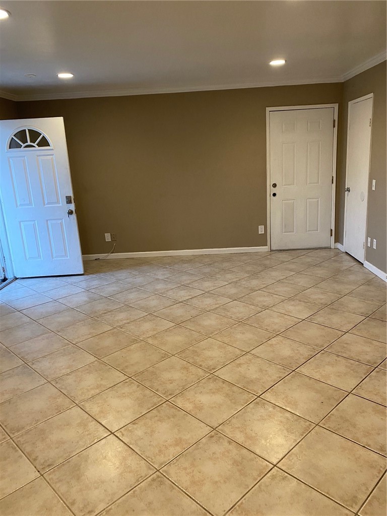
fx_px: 388
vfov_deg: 67.3
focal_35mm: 26
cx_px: 194
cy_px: 258
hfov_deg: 53.1
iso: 250
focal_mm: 4.25
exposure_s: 1/60
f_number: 1.8
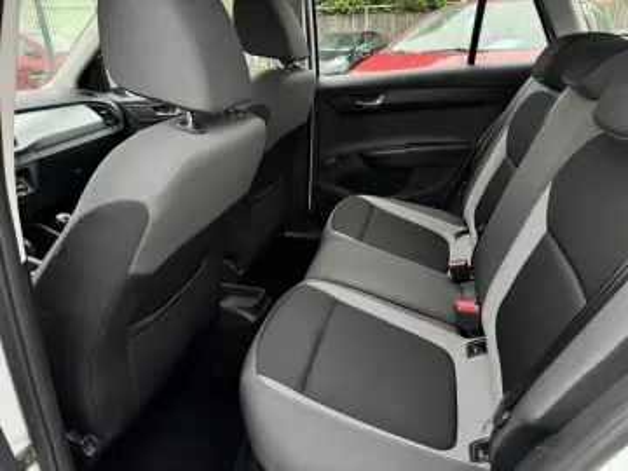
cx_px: 314
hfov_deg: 71.6
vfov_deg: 56.8
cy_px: 236
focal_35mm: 24
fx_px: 435
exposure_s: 1/129
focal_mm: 6.76
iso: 100
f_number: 1.78
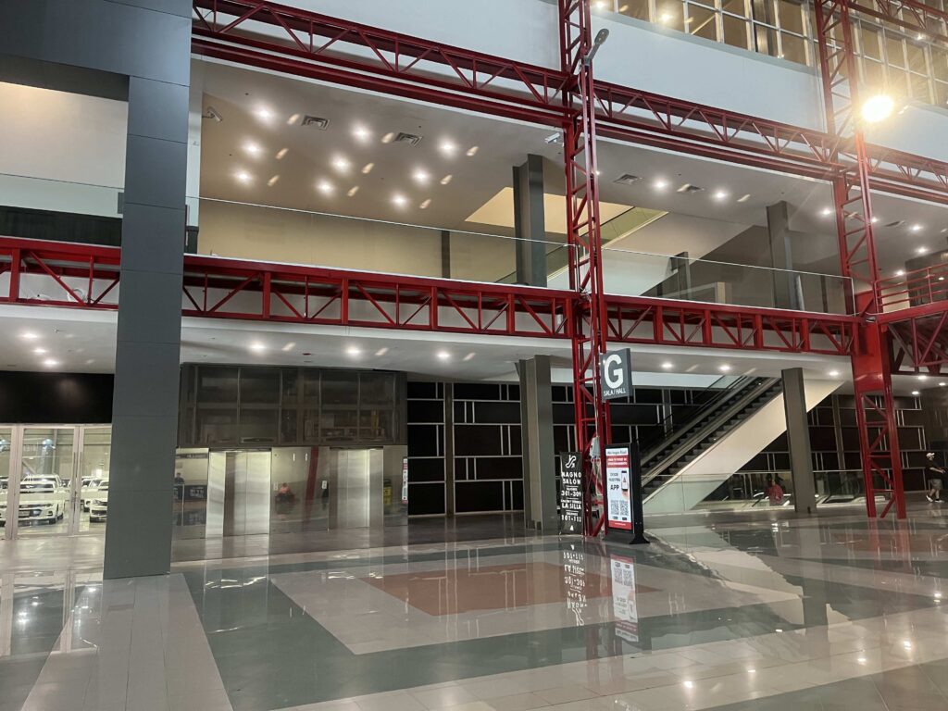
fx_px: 712
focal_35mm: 26
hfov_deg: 67.3
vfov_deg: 53.1
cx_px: 474
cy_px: 356
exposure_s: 1/60
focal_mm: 5.1
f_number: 1.6
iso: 500
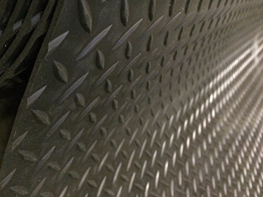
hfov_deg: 49.8
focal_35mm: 37
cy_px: 77
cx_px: 104
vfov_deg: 38.5
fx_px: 281
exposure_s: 1/17
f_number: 2.2
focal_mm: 4.12
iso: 1600
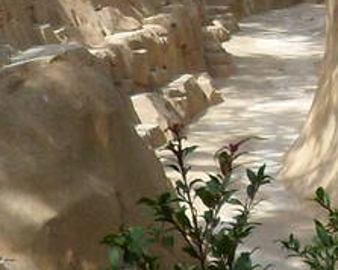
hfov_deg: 10.2
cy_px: -165
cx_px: 33
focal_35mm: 189
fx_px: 1889
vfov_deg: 8.0
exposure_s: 1/500
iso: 80
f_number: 3.3
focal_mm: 4.9
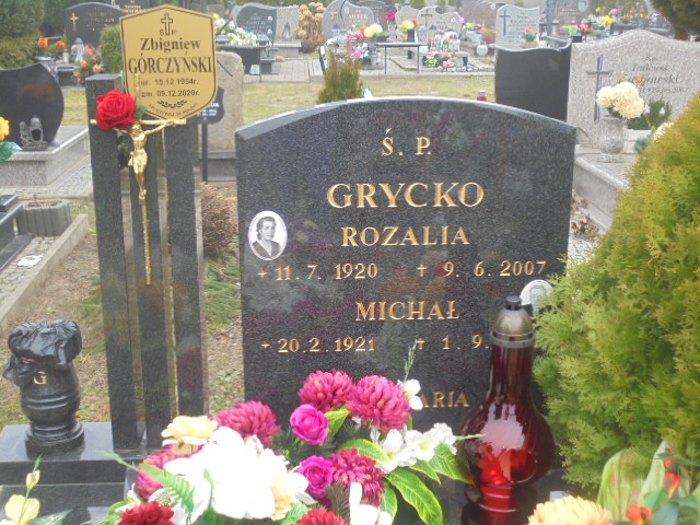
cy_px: 262
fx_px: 870
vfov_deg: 33.6
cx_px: 350
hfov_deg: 43.9
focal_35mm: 43
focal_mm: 7.8
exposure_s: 1/30
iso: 100
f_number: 4.5
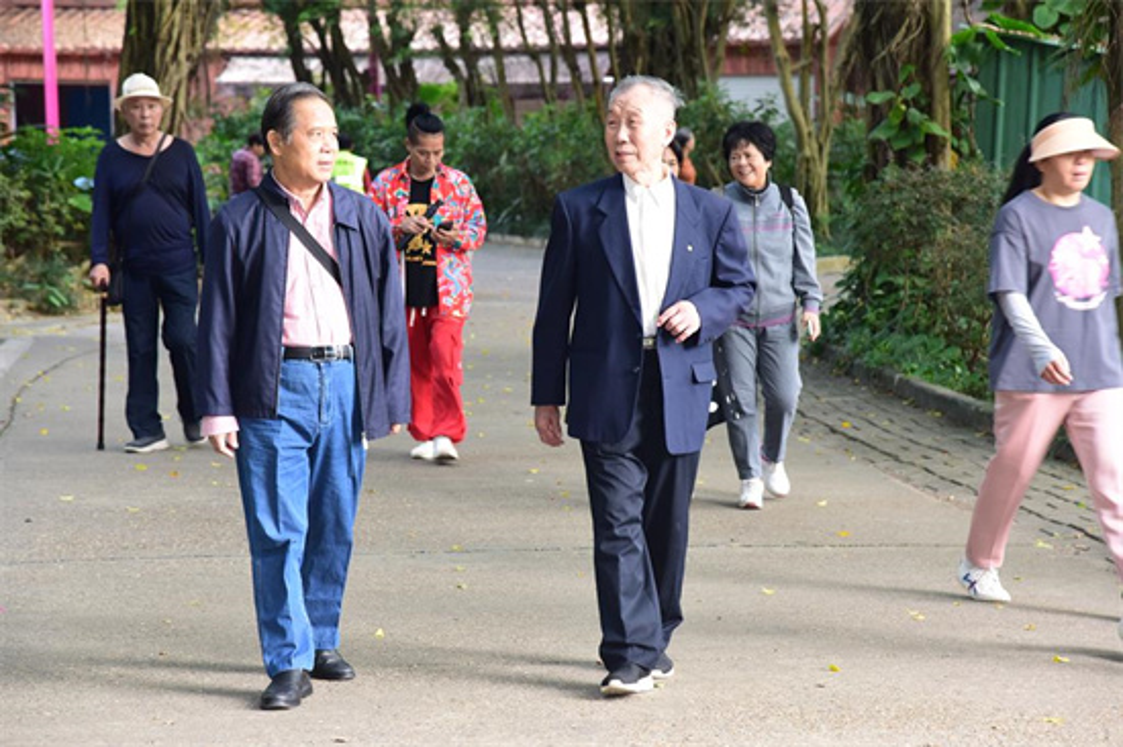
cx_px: 562
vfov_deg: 12.4
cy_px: 374
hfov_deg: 18.6
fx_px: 3429
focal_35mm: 110
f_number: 5.6
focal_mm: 110
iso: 1000
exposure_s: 1/60
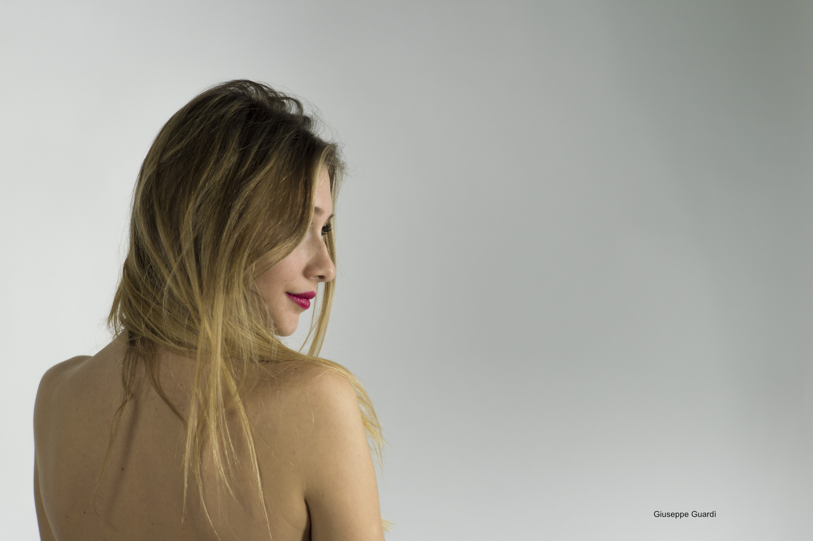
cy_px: 270
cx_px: 406
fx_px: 2370
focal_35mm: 105
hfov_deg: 19.5
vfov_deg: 13.0
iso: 250
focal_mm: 105
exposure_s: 1/125
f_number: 5.6
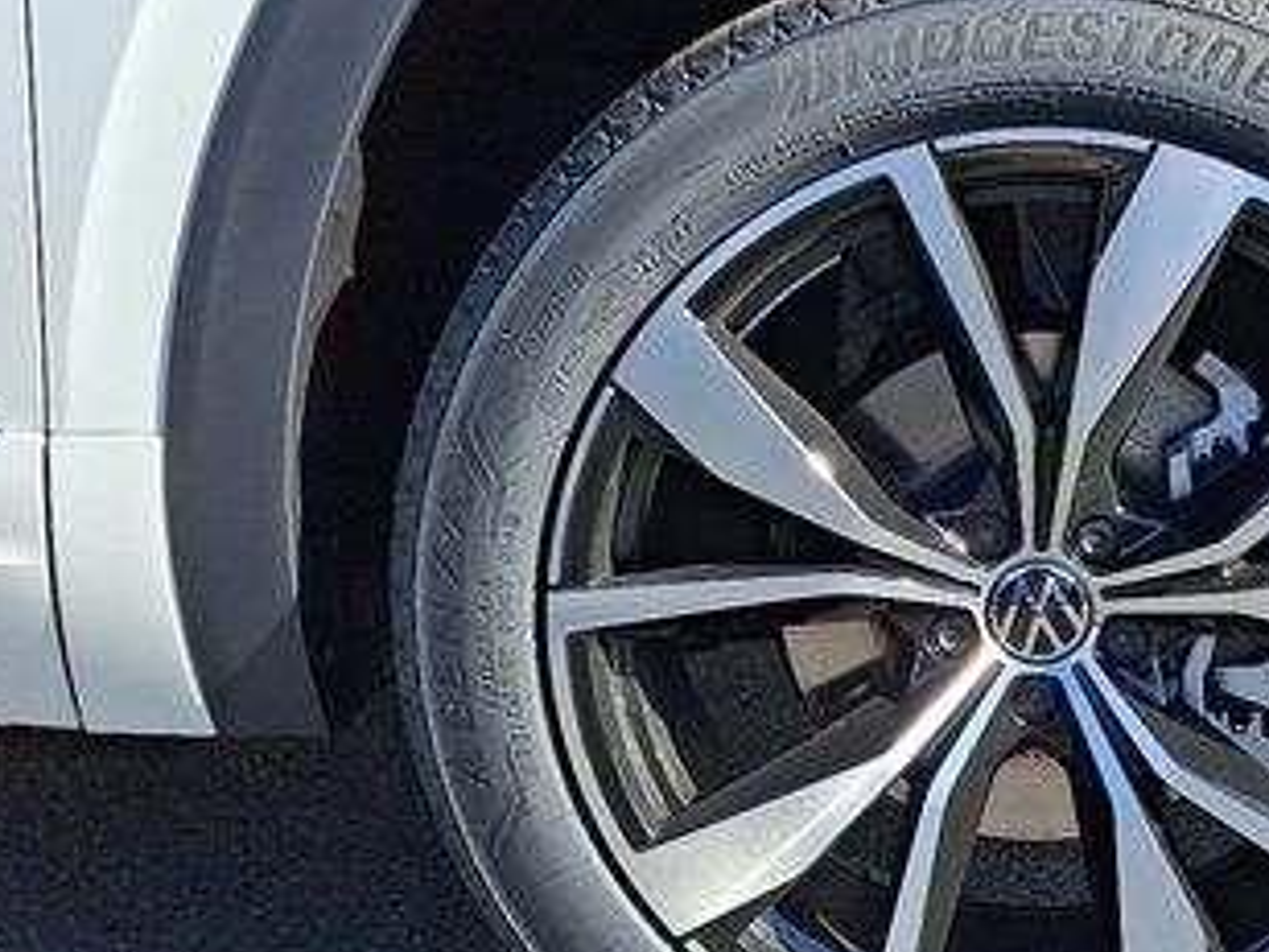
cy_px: 556
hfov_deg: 35.5
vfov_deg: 28.0
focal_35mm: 52
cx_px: 1030
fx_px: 1906
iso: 25
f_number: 1.8
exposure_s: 1/625
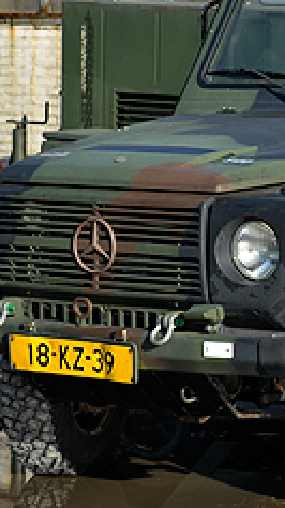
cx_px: 392
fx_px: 3028
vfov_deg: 9.6
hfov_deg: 5.4
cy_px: 166
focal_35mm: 225
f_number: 5.6
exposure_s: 1/500
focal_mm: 85
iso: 200
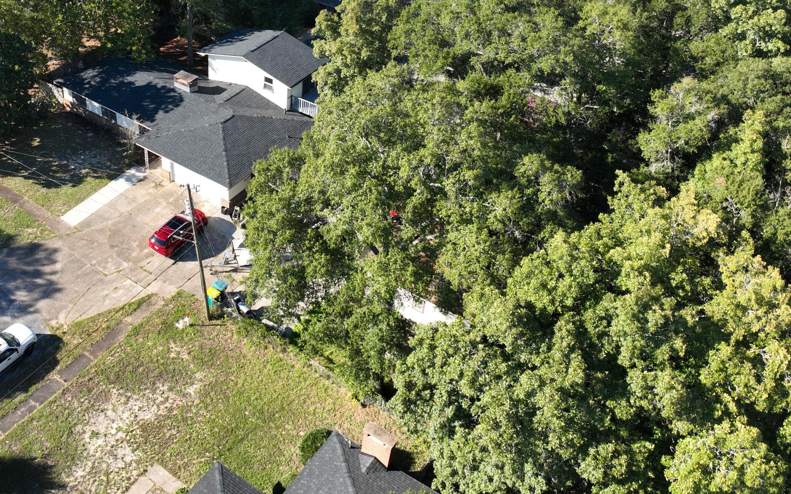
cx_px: 242
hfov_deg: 52.6
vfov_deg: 34.5
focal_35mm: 36
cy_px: 118
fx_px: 776
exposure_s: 1/1000
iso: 140
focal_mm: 12.29
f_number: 2.8
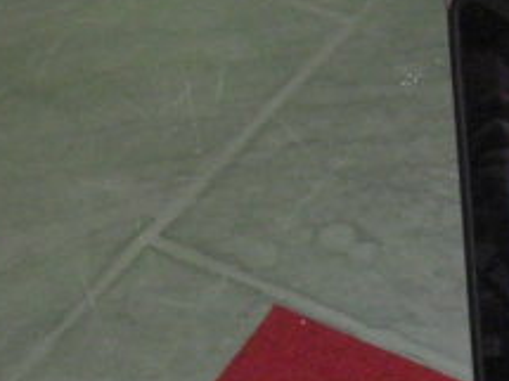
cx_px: 234
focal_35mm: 113
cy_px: 407
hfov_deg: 17.4
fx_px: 1661
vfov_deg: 12.9
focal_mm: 7.9
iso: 800
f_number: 2.8
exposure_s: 1/100
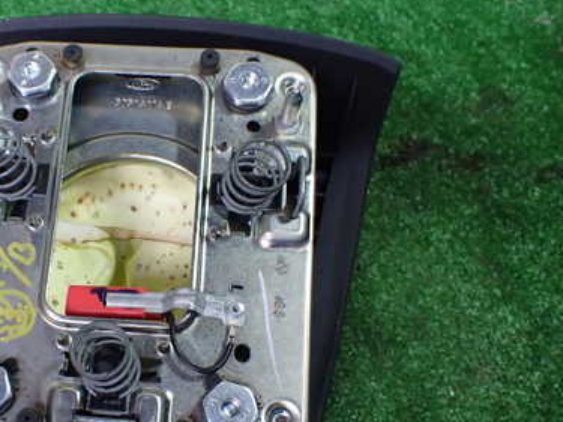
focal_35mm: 48
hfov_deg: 38.6
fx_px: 780
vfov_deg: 30.0
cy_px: 291
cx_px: 137
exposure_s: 1/60
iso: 800
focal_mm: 5.4
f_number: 2.3
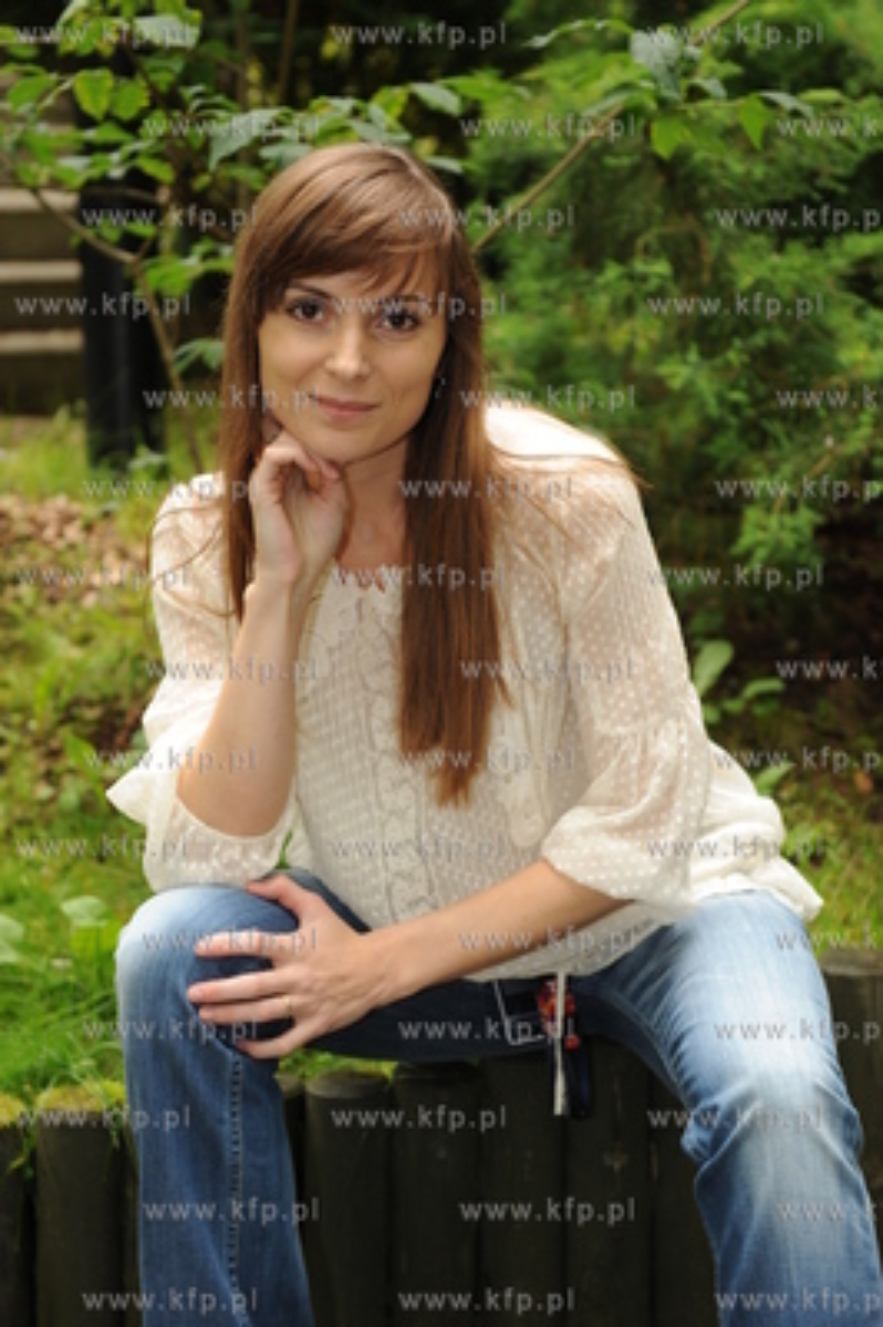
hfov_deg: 19.4
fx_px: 2580
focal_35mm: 70
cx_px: 442
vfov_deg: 28.9
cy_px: 664
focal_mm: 70
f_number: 4
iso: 400
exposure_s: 1/200
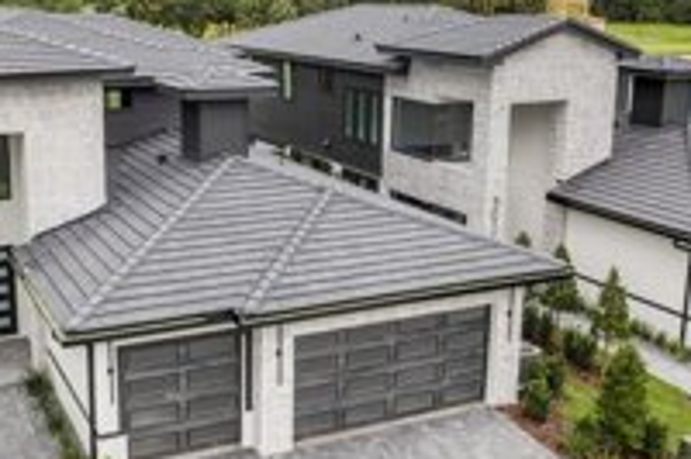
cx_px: 245
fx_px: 844
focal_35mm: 44
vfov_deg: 30.4
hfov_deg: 44.1
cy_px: 183
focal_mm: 8.38
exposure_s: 1/80
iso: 100
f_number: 2.8
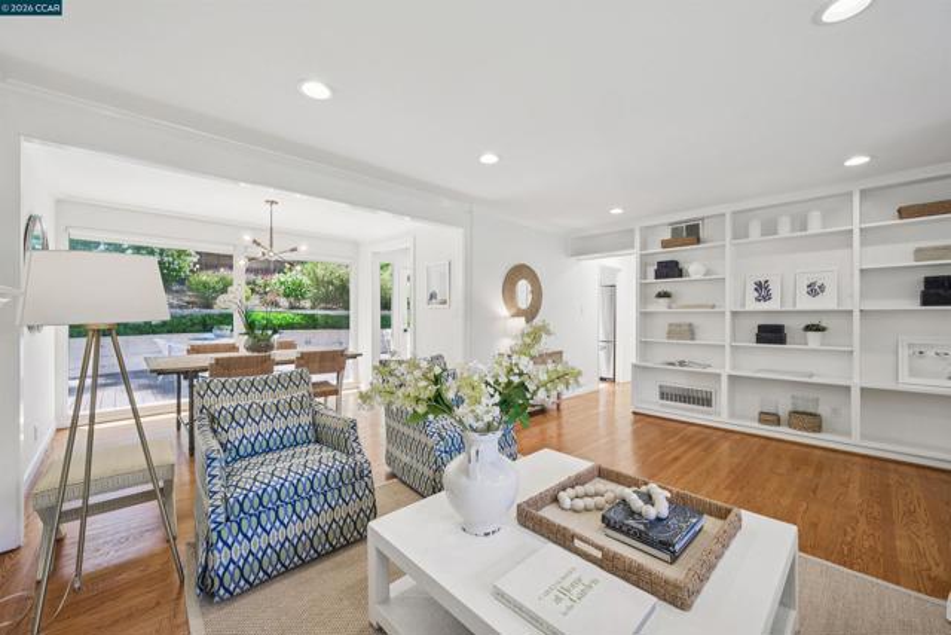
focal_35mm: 14
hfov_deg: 104.2
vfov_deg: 81.2
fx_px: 370
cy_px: 318
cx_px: 476
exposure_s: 1/40
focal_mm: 14
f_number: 9
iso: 400
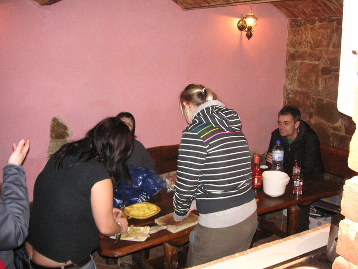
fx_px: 383
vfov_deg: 38.7
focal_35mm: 37
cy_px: 134
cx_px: 179
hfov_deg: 50.1
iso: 160
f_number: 2.8
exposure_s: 1/45
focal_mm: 6.1
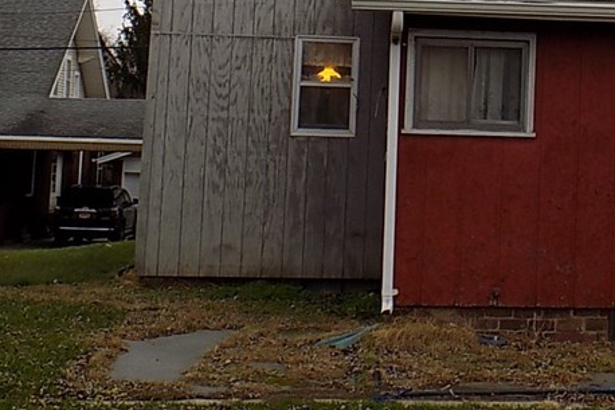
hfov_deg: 22.6
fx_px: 1469
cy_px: -8
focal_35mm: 86
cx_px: 642
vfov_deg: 15.6
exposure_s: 1/80
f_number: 3.5
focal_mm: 6.6
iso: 80
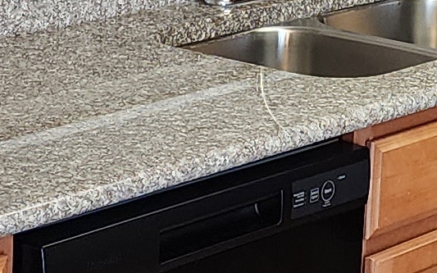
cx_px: 581
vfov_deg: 7.2
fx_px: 2179
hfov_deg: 11.1
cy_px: 28
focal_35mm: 183
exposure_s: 1/120
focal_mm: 6.4
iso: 250
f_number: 1.8
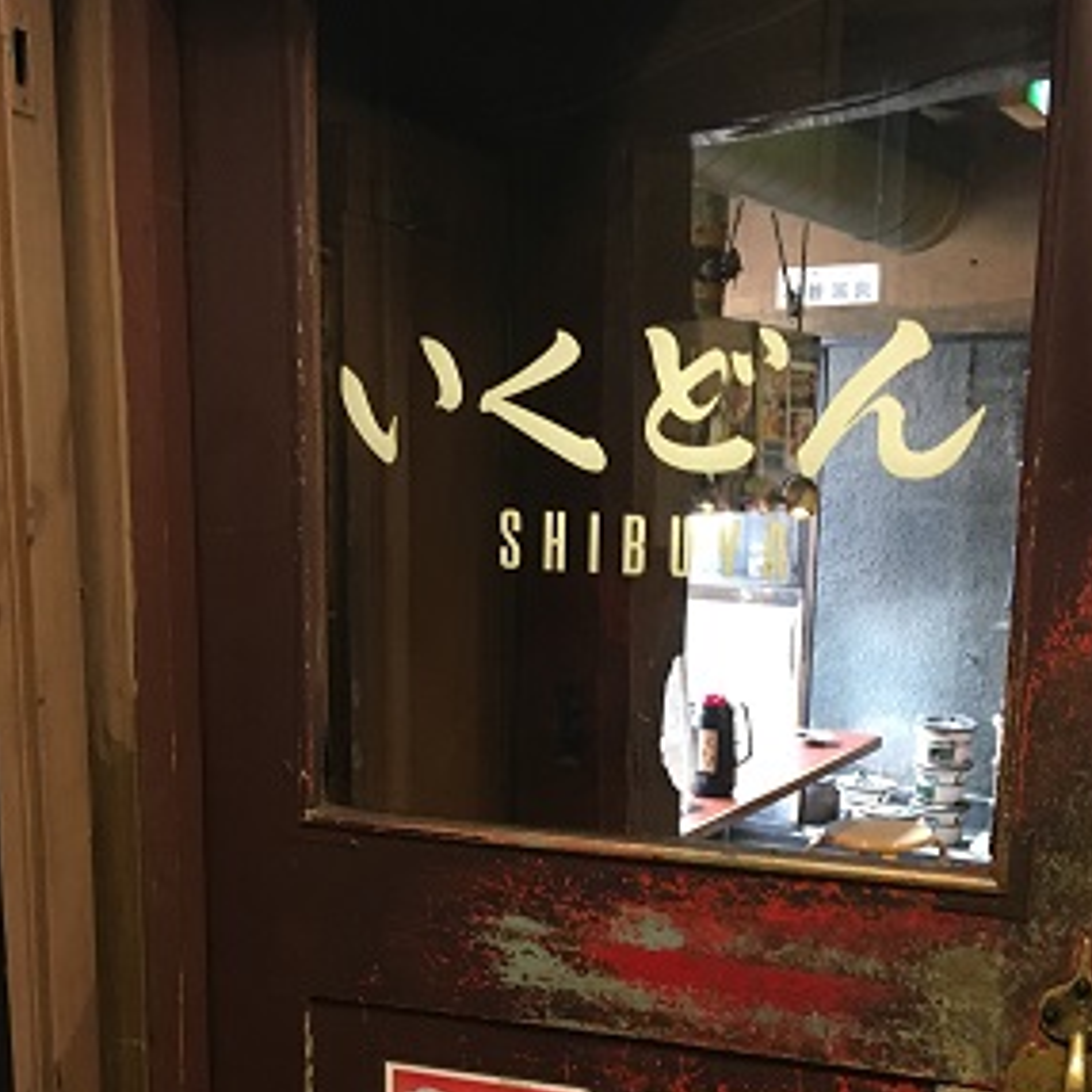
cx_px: 619
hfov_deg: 39.1
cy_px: 729
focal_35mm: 43
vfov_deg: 38.7
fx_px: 1535
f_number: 2.2
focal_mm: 4.15
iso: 200
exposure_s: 1/17
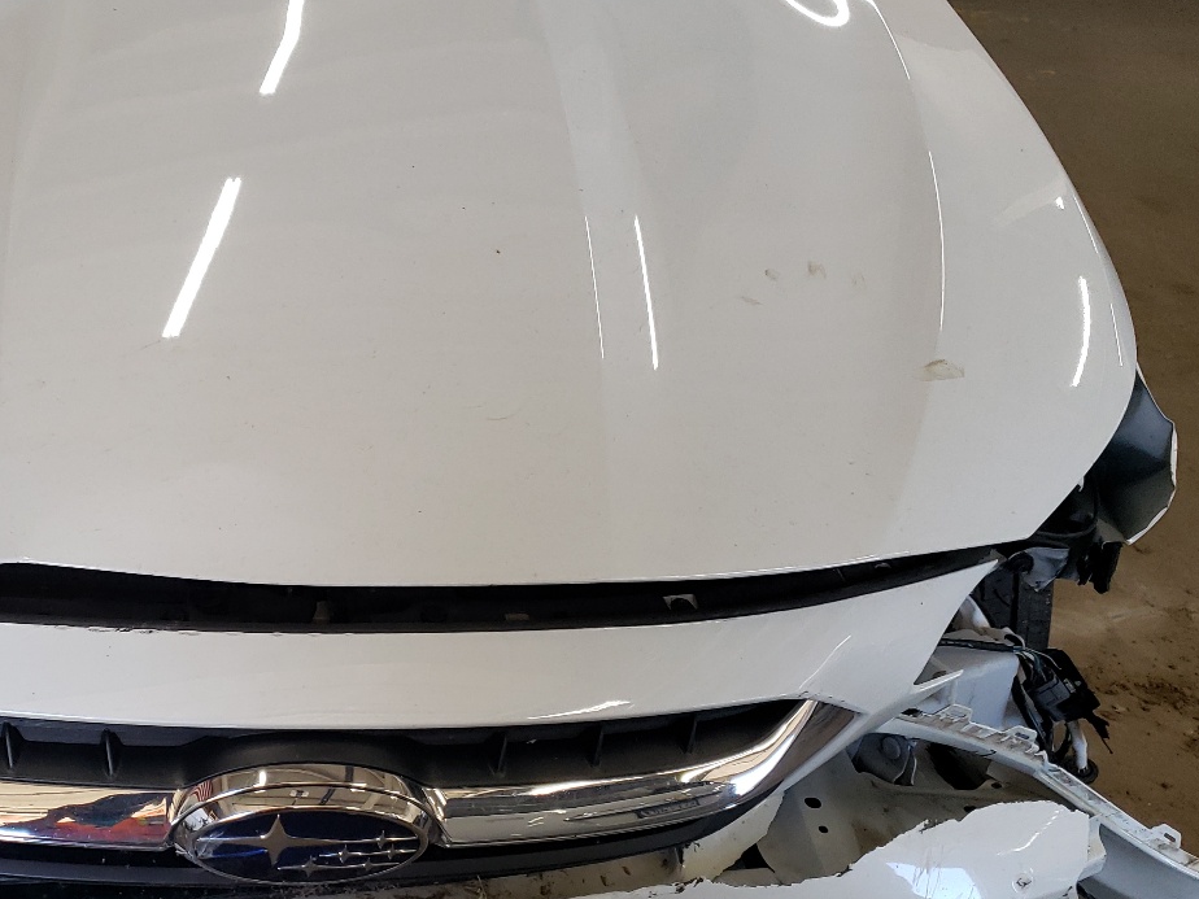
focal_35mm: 45
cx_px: 260
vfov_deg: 31.9
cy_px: 599
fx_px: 1559
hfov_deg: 40.5
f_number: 1.5
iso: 92
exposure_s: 1/120
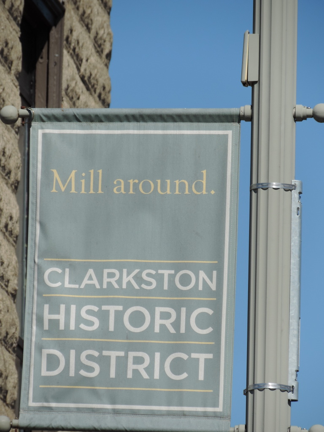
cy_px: 216
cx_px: 162
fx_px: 6240
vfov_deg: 4.0
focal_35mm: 500
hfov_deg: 3.0
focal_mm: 89.1
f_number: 4.9
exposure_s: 1/800
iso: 80
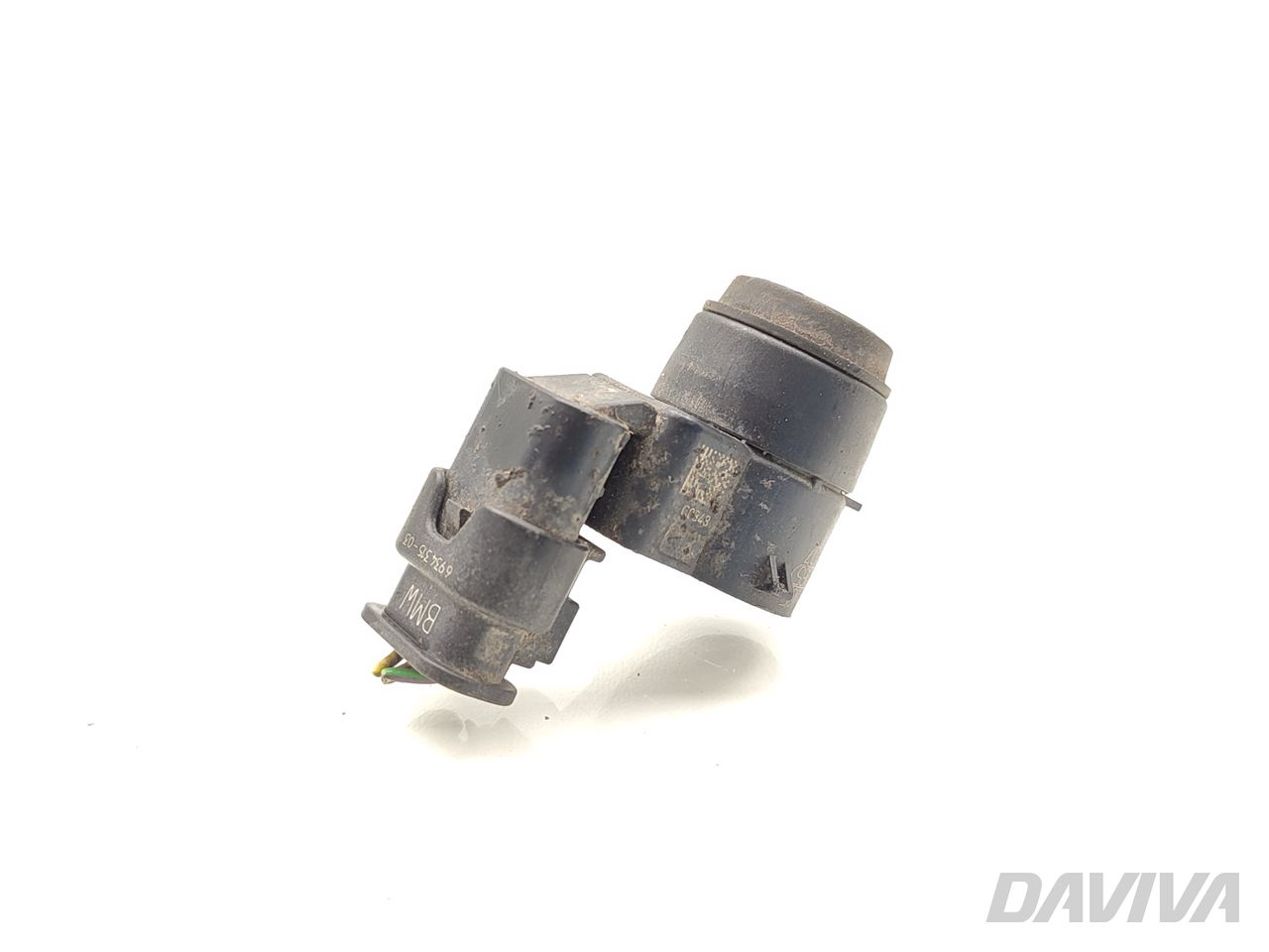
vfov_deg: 56.8
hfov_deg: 71.6
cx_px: 634
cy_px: 476
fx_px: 880
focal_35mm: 24
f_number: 1.89
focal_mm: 5.89
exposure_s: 1/100
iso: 250
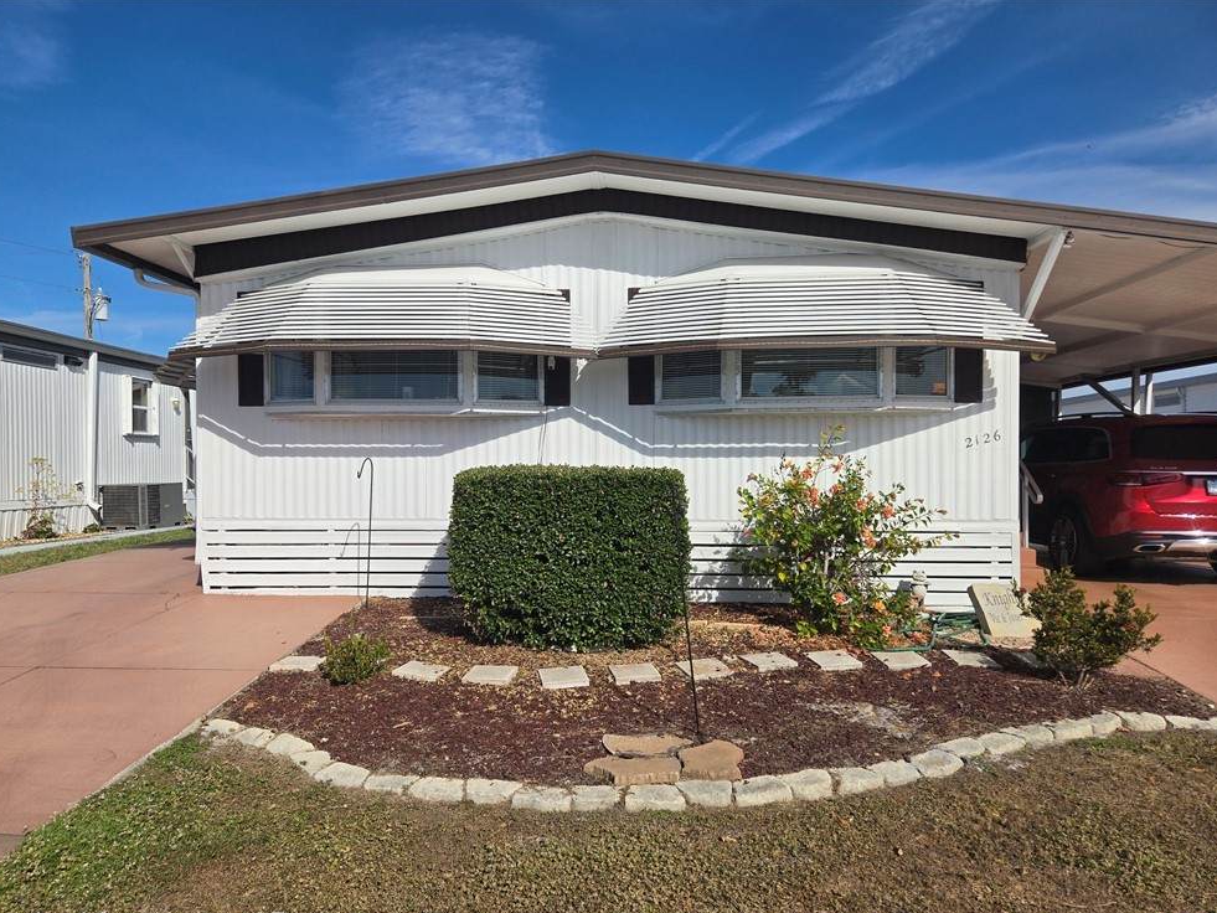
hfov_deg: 71.6
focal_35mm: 24
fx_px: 844
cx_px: 599
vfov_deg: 56.8
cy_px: 474
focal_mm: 5.4
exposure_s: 1/3264
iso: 25
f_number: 1.8
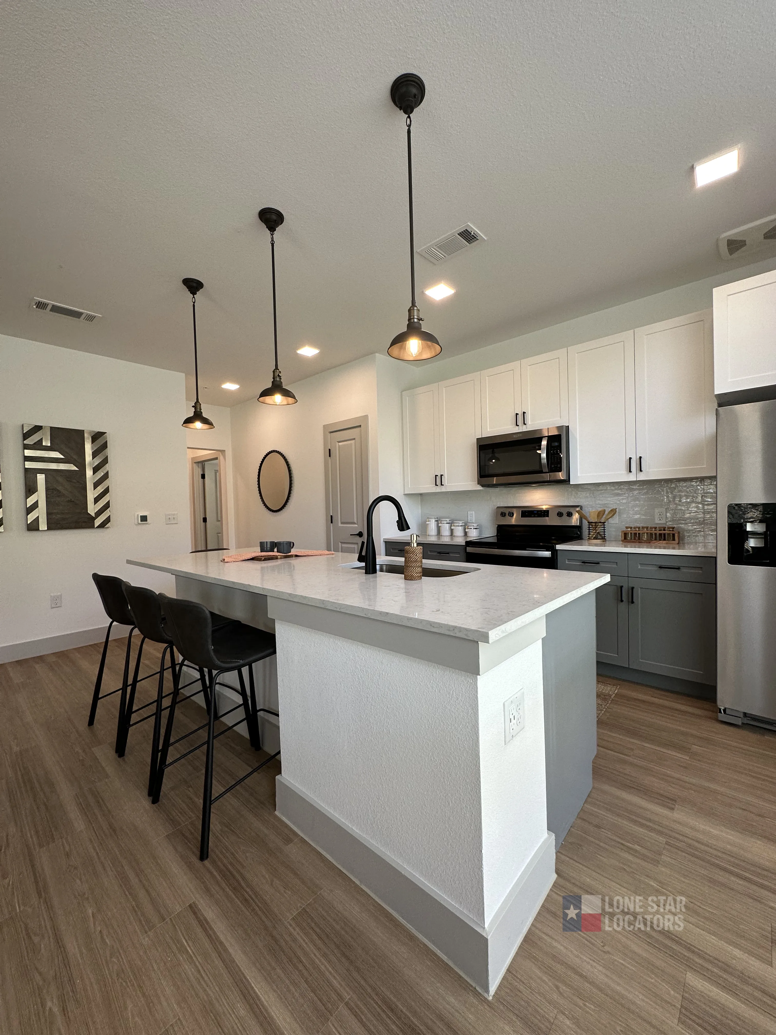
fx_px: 418
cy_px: 518
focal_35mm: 14
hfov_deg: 85.7
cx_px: 388
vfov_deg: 102.1
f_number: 2.2
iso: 80
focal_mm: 2.22
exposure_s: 1/120
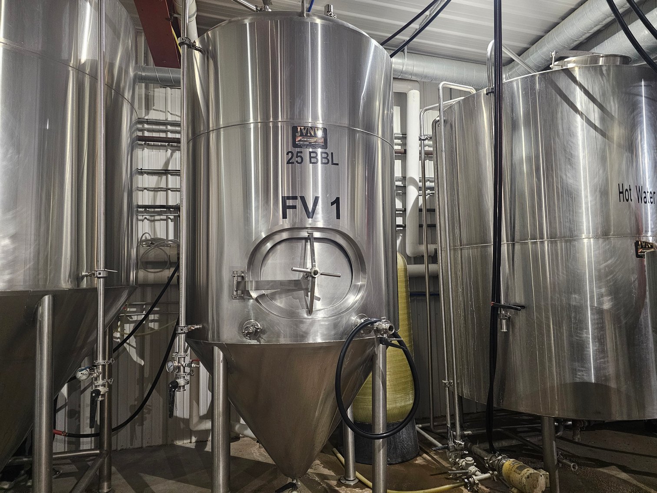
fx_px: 437
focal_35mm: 23
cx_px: 328
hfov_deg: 73.9
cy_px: 246
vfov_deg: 58.9
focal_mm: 6.3
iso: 640
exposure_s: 1/40
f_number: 1.7
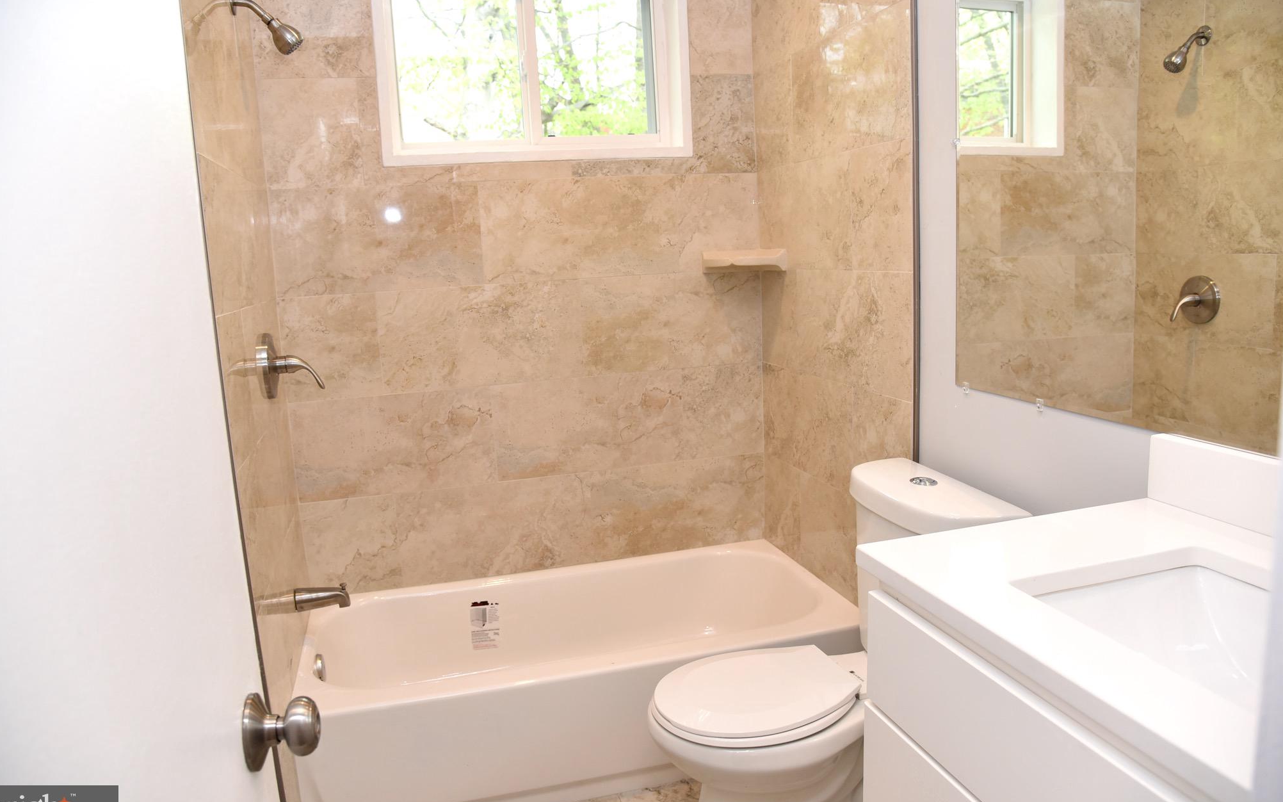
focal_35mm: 25
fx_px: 874
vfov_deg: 49.3
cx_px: 632
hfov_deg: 72.5
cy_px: 395
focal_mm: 24
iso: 800
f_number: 5
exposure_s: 1/100
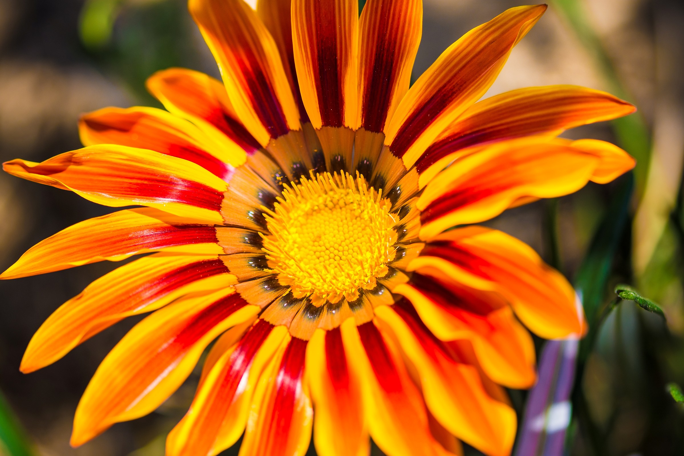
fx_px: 2992
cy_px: 228
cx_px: 342
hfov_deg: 13.0
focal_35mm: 158
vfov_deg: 8.7
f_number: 3.3
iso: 100
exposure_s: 1/800
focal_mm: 105
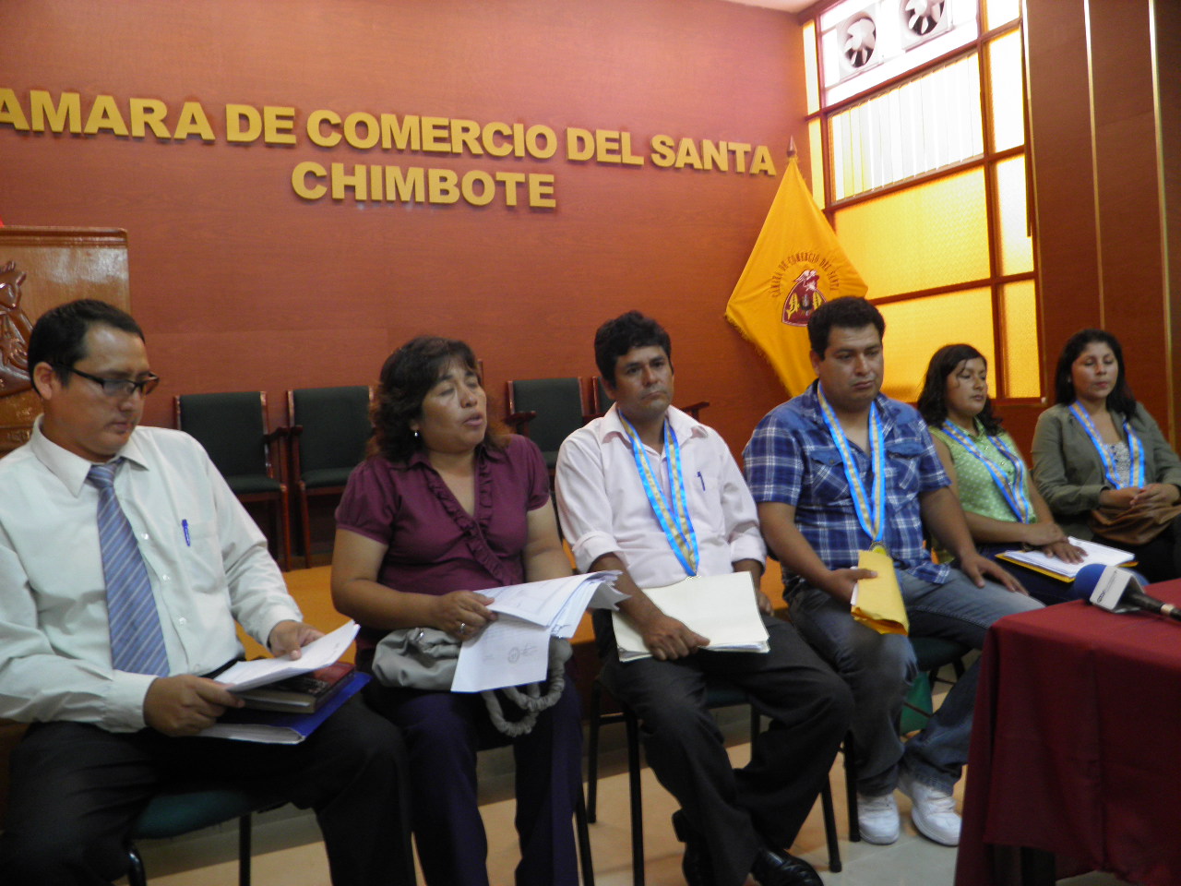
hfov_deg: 63.4
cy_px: 443
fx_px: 955
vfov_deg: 49.7
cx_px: 590
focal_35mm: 28
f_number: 2.8
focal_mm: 4.9
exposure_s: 1/6
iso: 100
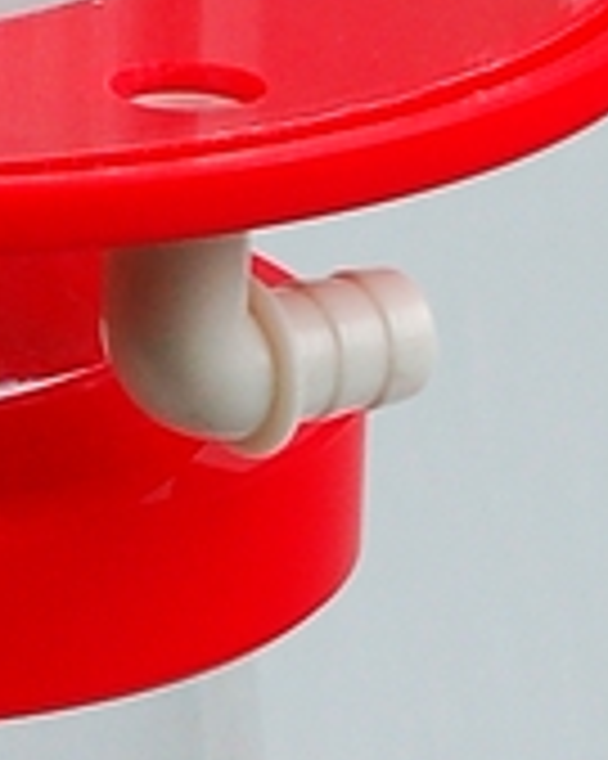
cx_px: -448
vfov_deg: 3.3
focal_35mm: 582
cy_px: 1165
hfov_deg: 2.6
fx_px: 13103
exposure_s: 1/80
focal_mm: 50
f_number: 5.6
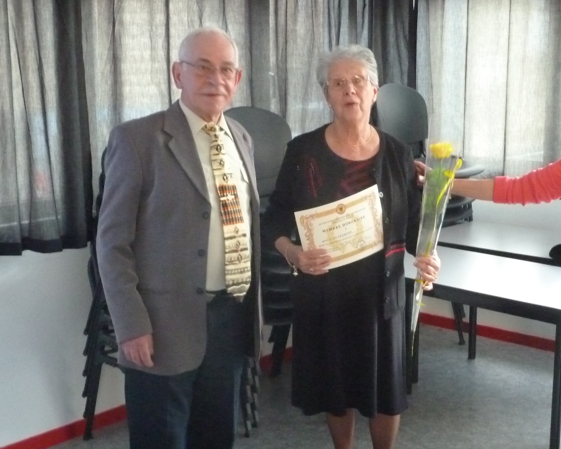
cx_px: 351
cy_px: 262
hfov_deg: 32.3
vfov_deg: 26.2
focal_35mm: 58
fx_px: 963
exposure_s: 1/15
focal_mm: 6.9
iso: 800
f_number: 3.7
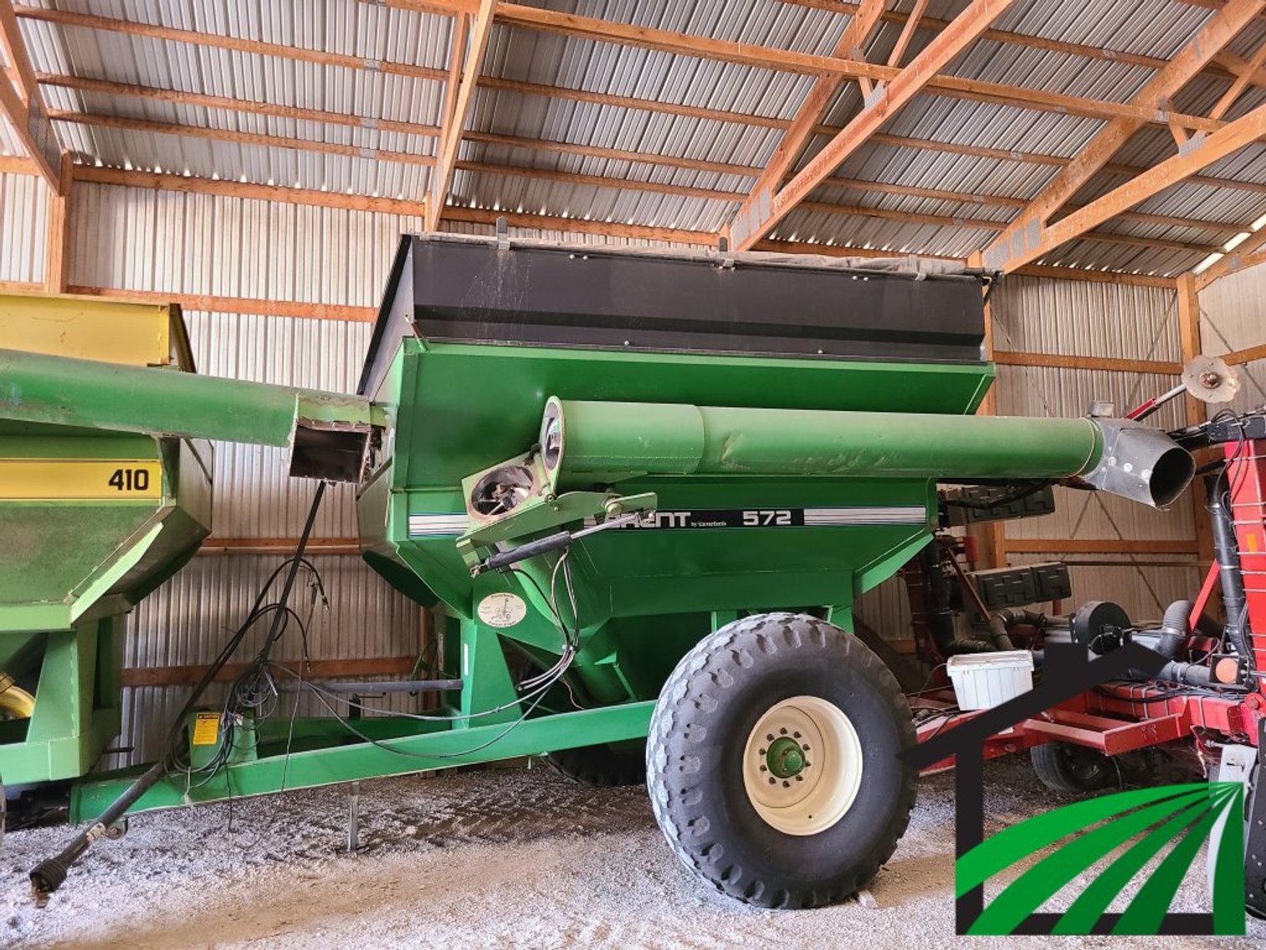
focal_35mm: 26
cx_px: 633
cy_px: 475
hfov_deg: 67.3
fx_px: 951
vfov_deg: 53.1
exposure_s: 1/40
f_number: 1.8
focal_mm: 5.4
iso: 640
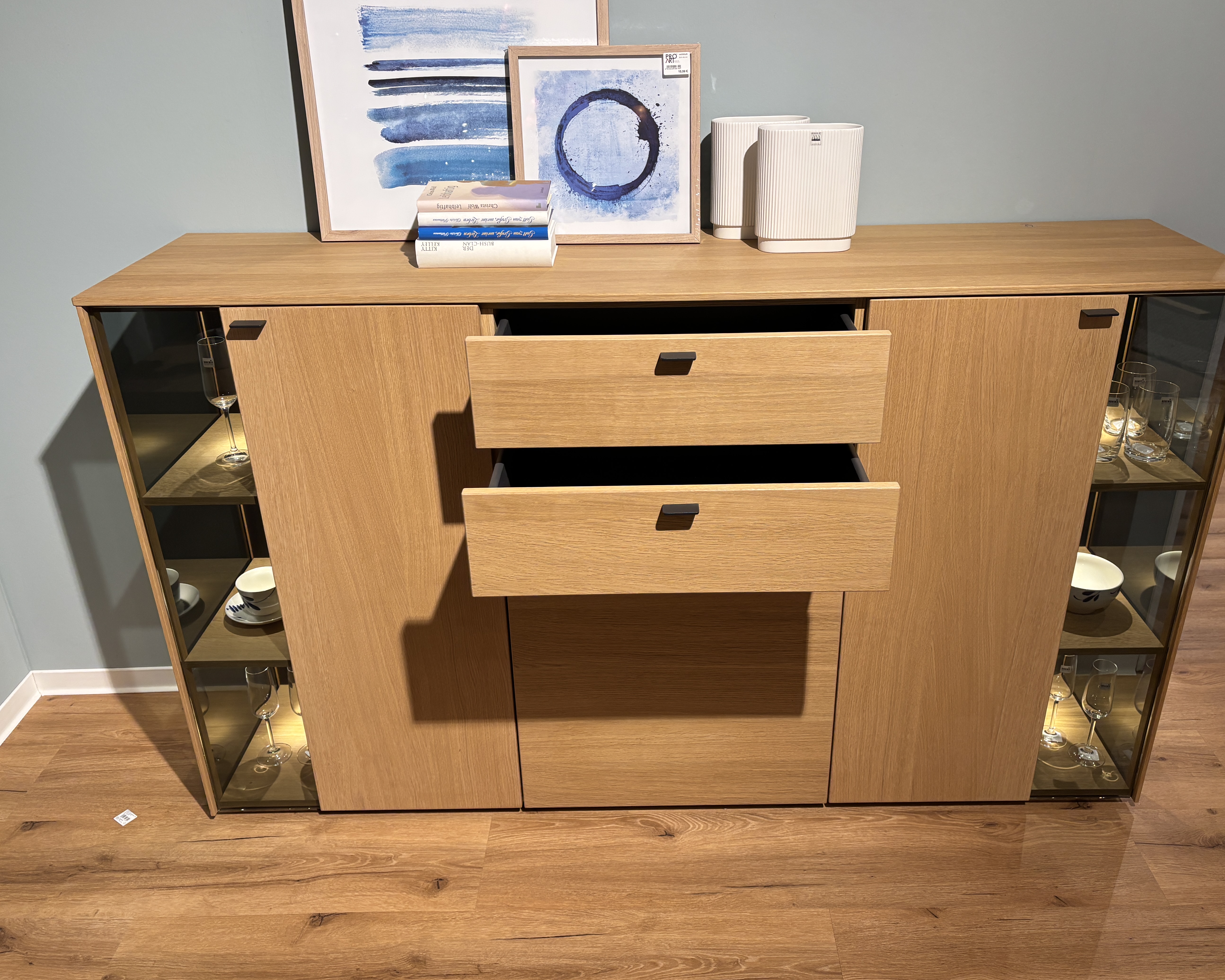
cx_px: 649
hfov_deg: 62.2
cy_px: 484
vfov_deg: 51.5
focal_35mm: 28
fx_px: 1015
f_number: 1.6
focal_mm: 5.96
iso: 125
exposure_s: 1/100
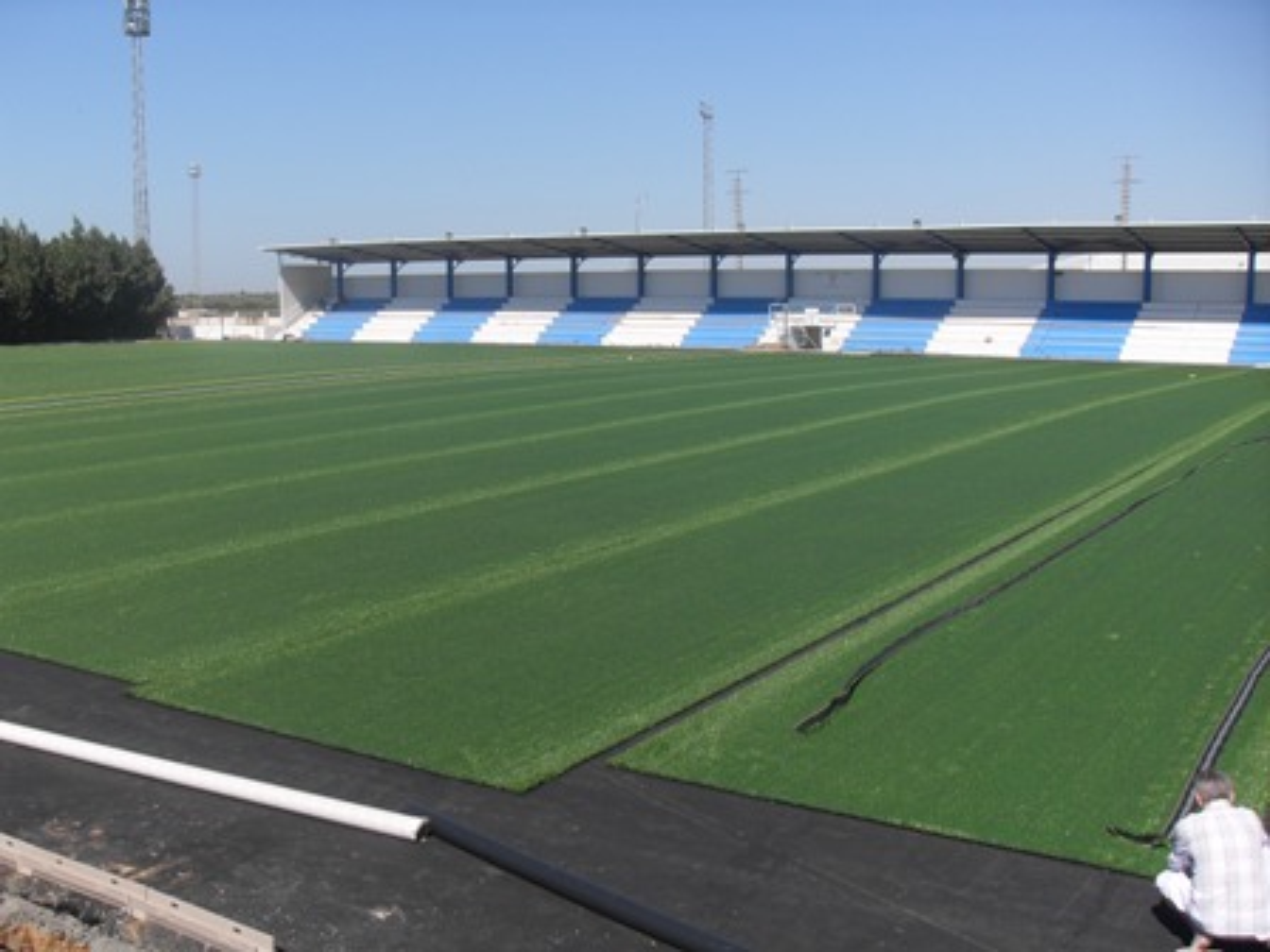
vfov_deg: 38.7
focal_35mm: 37
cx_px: 635
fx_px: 1357
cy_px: 476
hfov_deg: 50.1
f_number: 8.9
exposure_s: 1/180
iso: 80
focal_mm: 6.3
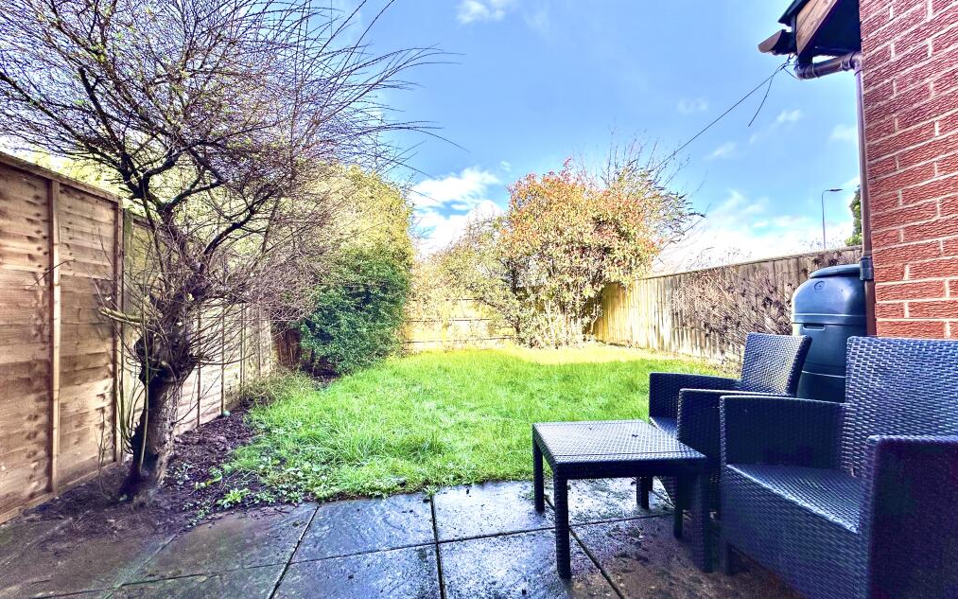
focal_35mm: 15
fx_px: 392
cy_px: 317
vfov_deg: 74.7
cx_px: 481
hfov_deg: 101.5
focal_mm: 2.22
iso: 40
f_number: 2.2
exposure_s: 1/467
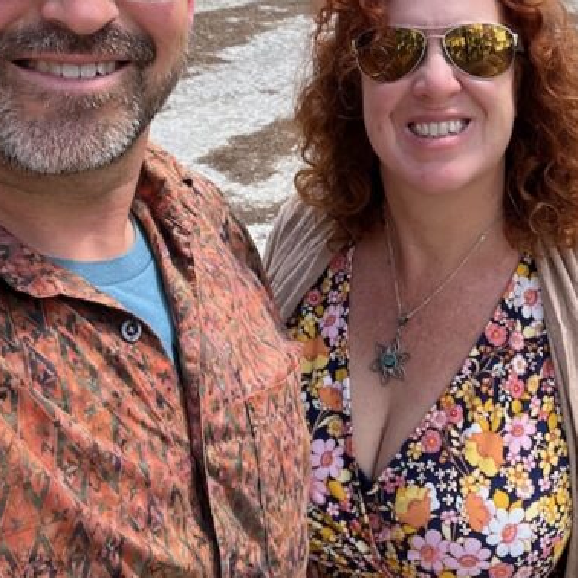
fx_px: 1039
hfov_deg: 30.1
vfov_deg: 29.4
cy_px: 23
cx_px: 494
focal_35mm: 55
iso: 32
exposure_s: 1/198
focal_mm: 2.71
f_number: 2.2
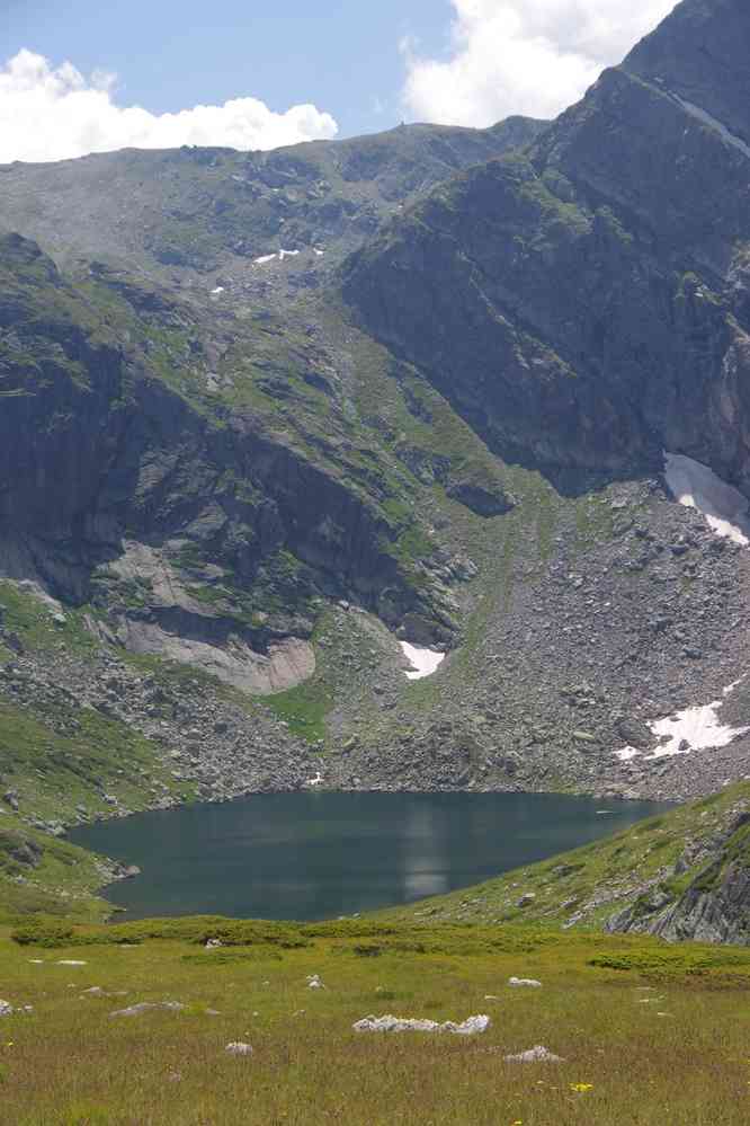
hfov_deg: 15.7
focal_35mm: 87
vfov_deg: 23.4
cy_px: 563
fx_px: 2719
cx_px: 375
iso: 200
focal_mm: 57.5
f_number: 10
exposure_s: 1/100
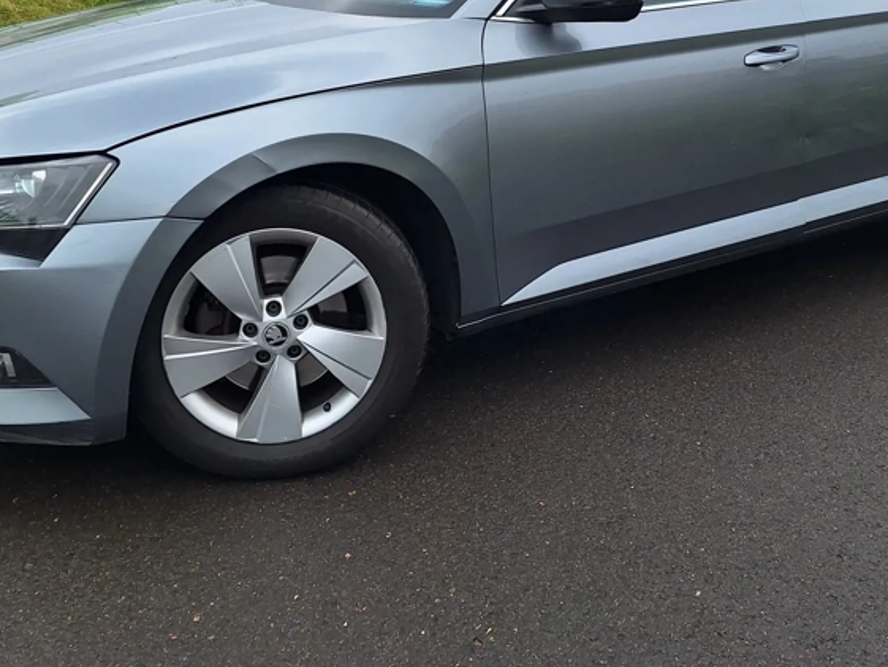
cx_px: 521
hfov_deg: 45.6
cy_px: 93
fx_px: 1052
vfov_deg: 33.6
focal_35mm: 41
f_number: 1.8
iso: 40
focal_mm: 5.54
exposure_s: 1/2857
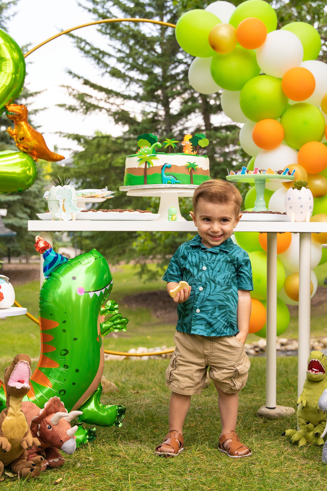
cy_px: 207
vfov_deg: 41.4
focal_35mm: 48
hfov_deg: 28.2
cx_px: 121
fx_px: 648
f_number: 3.5
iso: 200
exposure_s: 1/400
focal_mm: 35.4
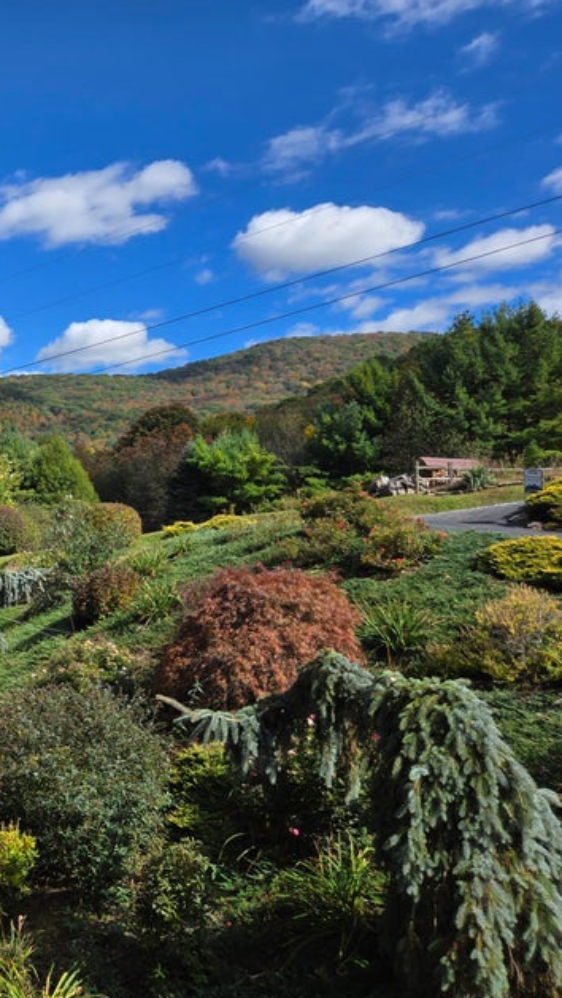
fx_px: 900
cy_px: 498
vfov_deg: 58.0
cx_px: -28
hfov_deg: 31.5
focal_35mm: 34
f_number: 1.8
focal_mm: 5.4
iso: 25
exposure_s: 1/1663
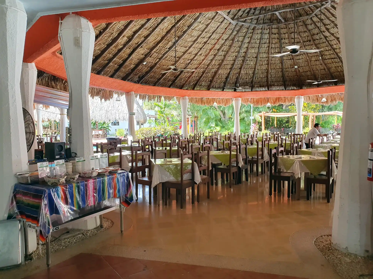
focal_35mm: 26
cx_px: 186
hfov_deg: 67.3
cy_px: 140
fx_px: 280
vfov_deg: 53.1
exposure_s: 1/100
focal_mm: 4.32
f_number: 2.4
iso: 80
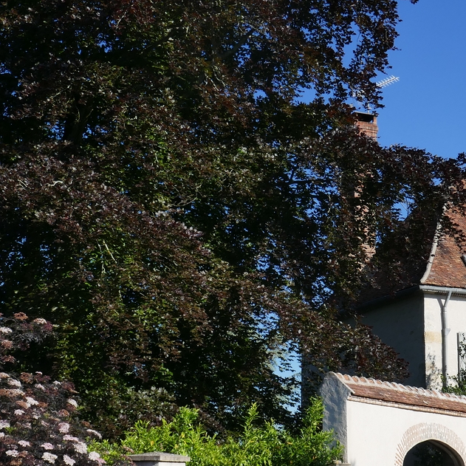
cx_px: 294
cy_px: 308
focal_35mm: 69
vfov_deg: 24.9
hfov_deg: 24.9
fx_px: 1051
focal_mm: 11.5
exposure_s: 1/800
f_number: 4.5
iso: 125
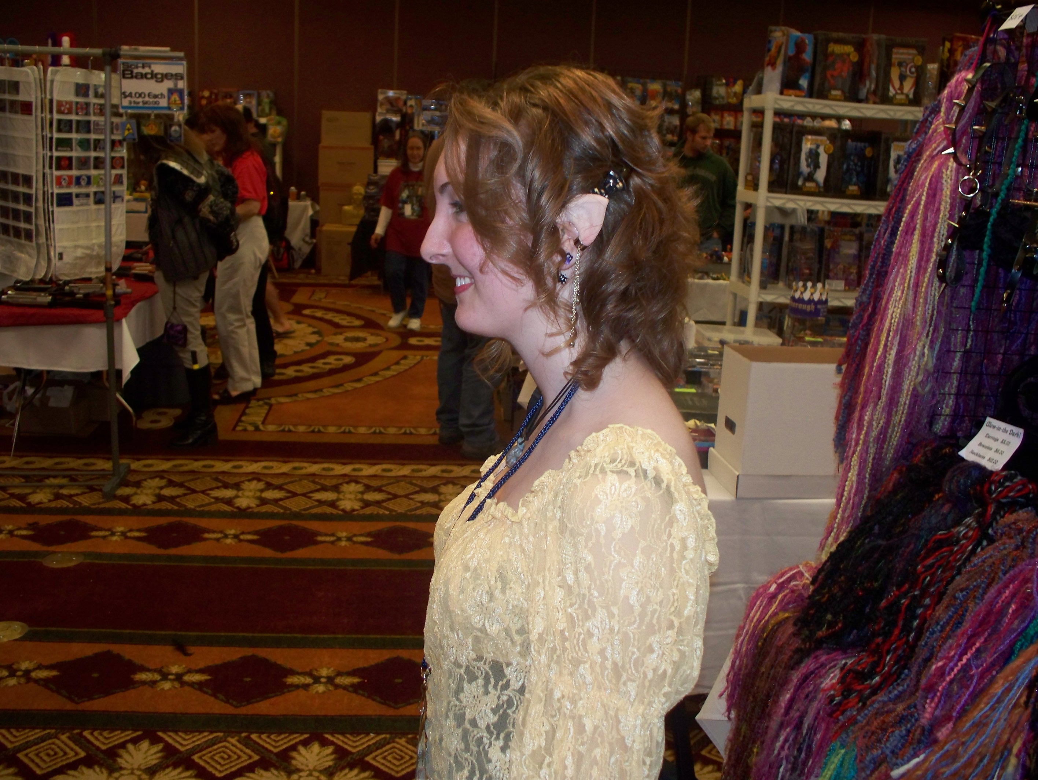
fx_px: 1080
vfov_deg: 39.7
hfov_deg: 51.3
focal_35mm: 36
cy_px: 390
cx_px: 519
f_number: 2.8
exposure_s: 1/30
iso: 200
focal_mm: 7.54
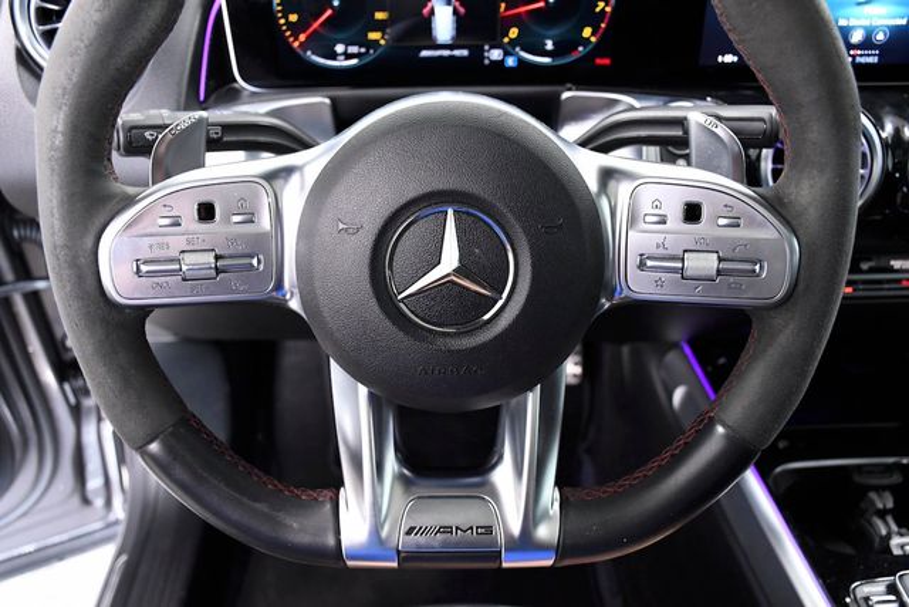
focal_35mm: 33
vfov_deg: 40.0
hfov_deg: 57.2
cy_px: 304
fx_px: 833
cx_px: 454
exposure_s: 1/80
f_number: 4.5
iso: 2500
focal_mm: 22
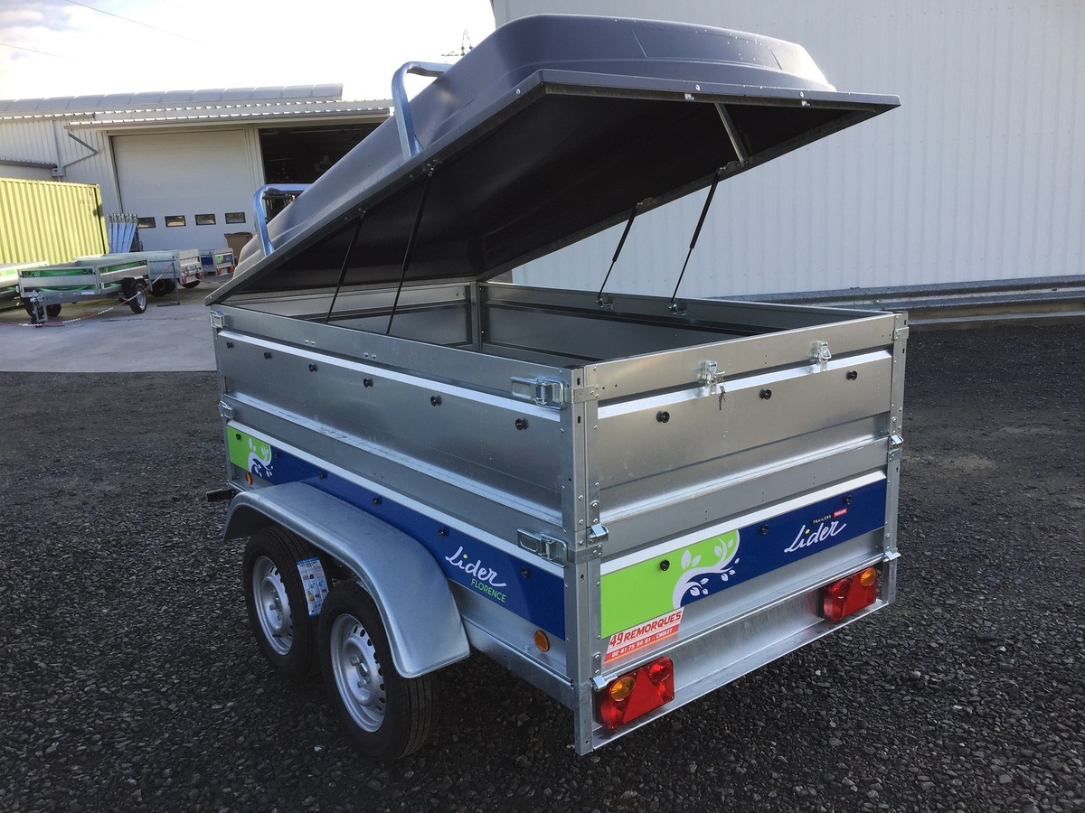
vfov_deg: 48.2
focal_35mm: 29
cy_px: 406
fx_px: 909
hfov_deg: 61.7
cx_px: 542
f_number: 2.2
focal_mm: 4.15
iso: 32
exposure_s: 1/482
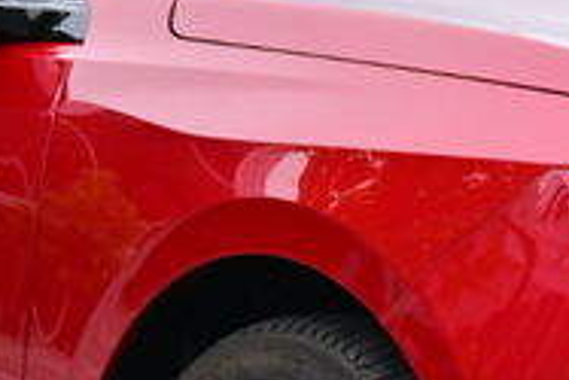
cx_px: 797
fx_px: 4938
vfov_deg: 4.4
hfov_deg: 6.5
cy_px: 392
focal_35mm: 312
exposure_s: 1/640
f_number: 6
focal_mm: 47
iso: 250
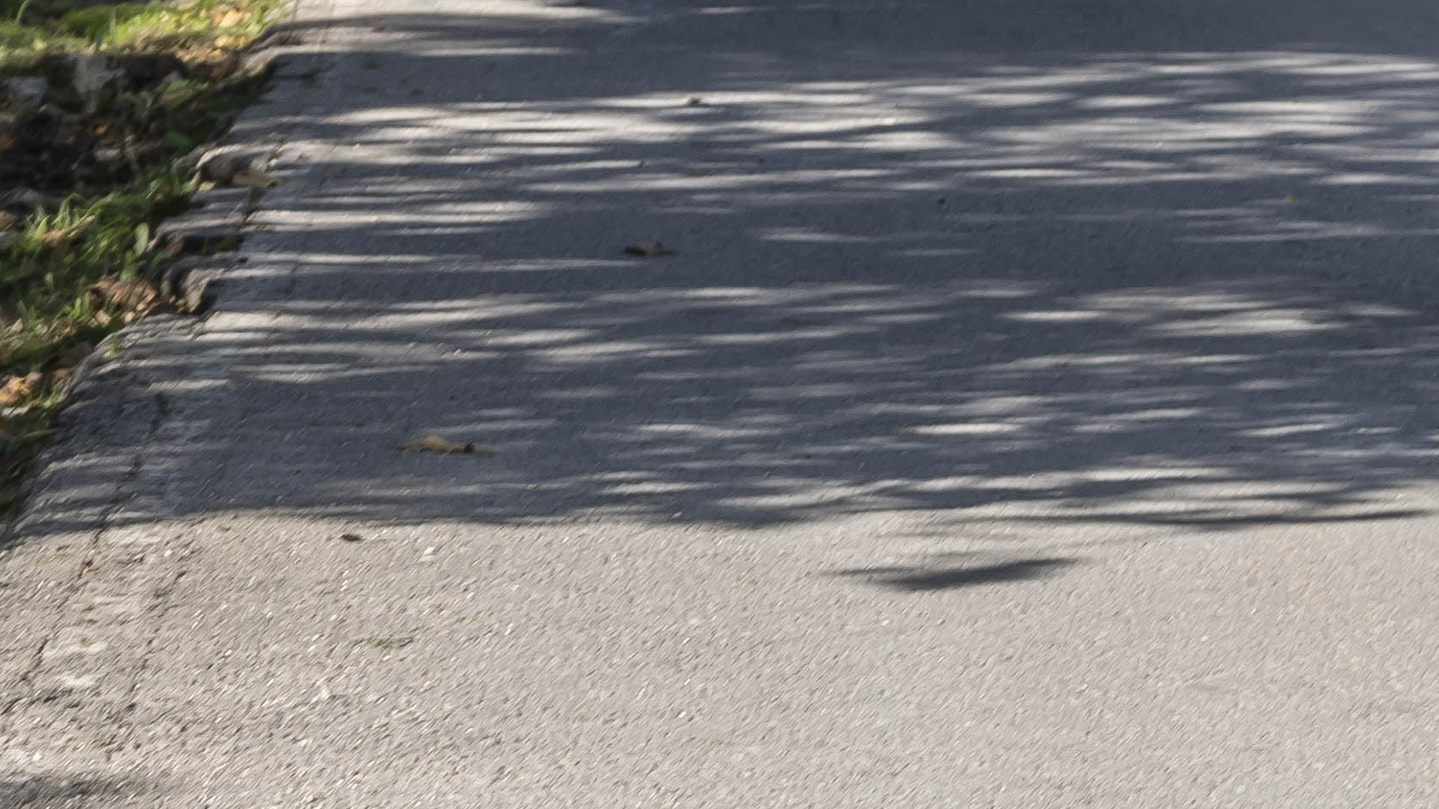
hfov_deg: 10.9
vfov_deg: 6.2
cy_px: 274
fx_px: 7516
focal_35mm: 197
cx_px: 725
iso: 100
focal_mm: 38
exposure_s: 1/250
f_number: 5.6
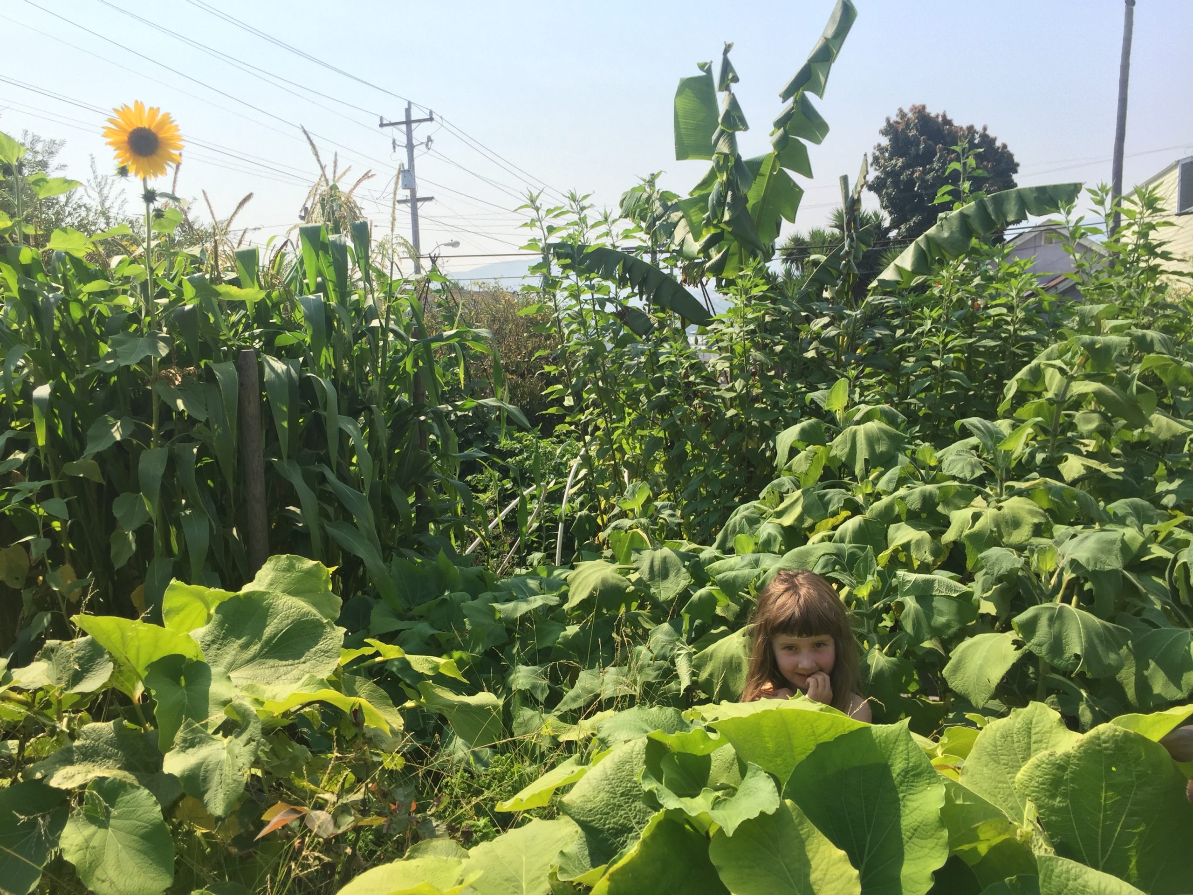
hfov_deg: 61.7
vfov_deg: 48.2
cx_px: 596
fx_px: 999
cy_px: 448
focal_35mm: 29
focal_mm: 4.15
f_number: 2.2
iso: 32
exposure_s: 1/1319
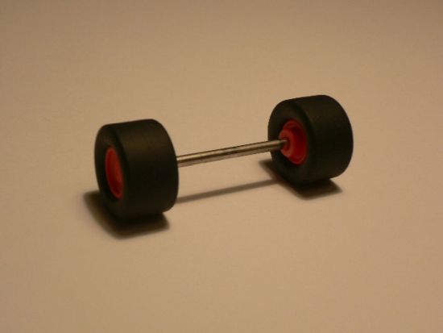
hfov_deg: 31.7
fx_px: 781
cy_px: 166
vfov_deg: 24.0
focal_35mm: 61
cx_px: 222
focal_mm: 10.1
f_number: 3.8
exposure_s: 1/20
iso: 100
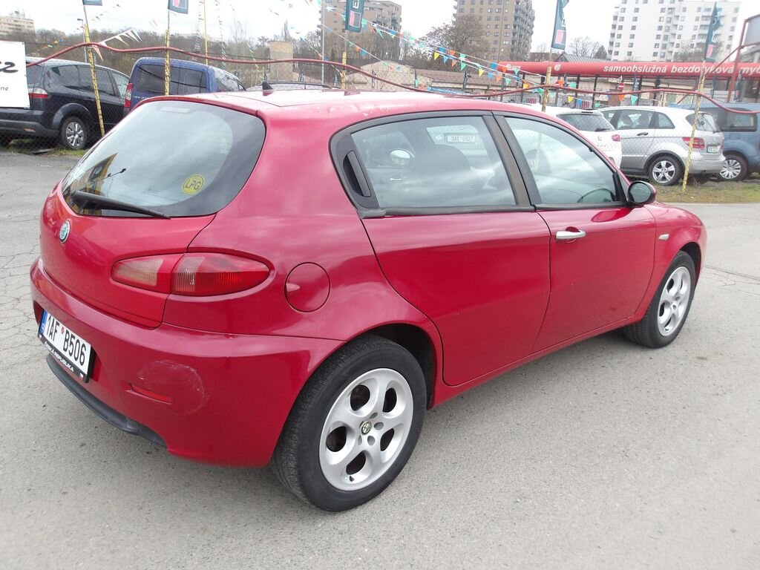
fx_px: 593
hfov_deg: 65.3
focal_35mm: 27
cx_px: 380
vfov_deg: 51.4
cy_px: 285
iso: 100
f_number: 3
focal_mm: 4.9
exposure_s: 1/268
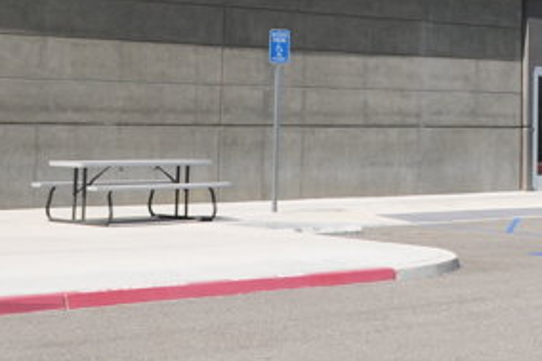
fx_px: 1381
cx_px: 666
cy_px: -40
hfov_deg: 20.6
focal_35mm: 92
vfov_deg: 14.5
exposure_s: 1/320
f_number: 9
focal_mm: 17
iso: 200
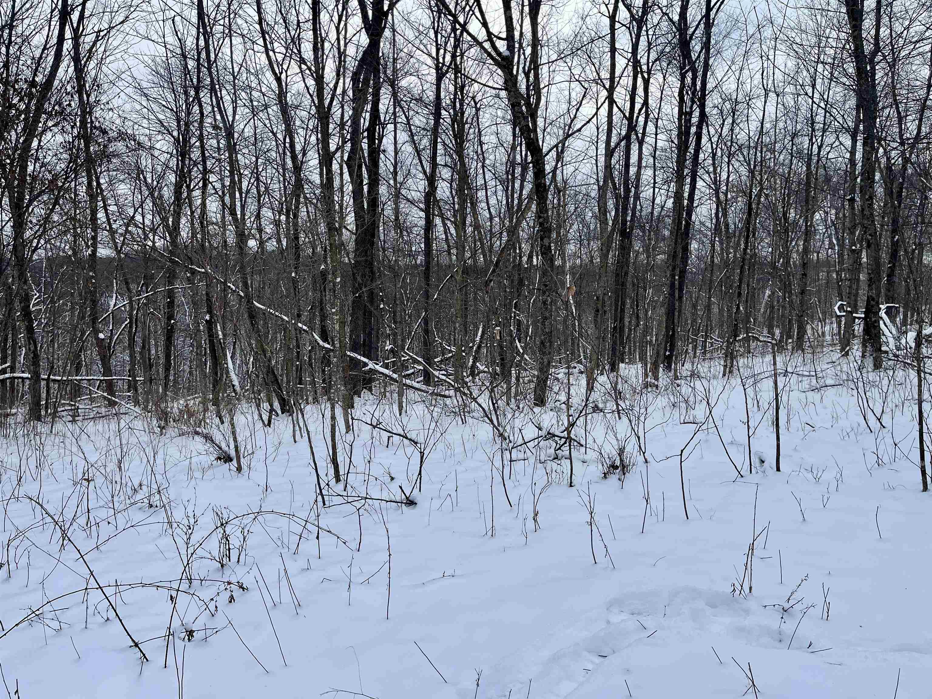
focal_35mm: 26
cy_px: 350
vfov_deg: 53.1
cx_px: 466
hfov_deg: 67.3
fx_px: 700
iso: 50
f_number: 1.6
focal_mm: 5.1
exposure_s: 1/4310
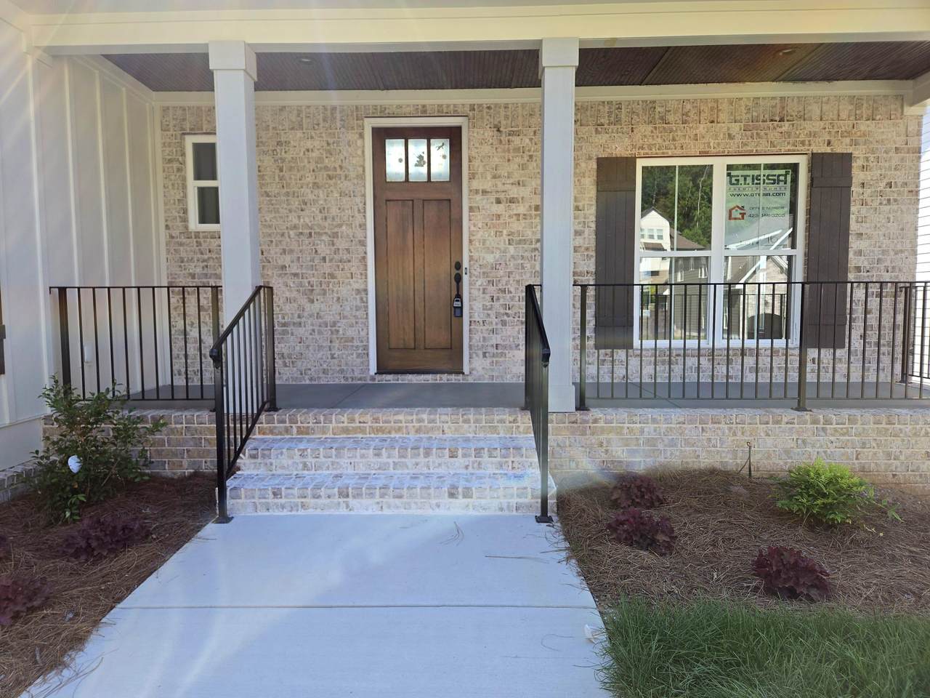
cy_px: 349
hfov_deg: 73.9
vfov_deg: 58.9
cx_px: 465
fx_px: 618
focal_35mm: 23
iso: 25
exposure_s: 1/345
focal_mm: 5.4
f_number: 1.8
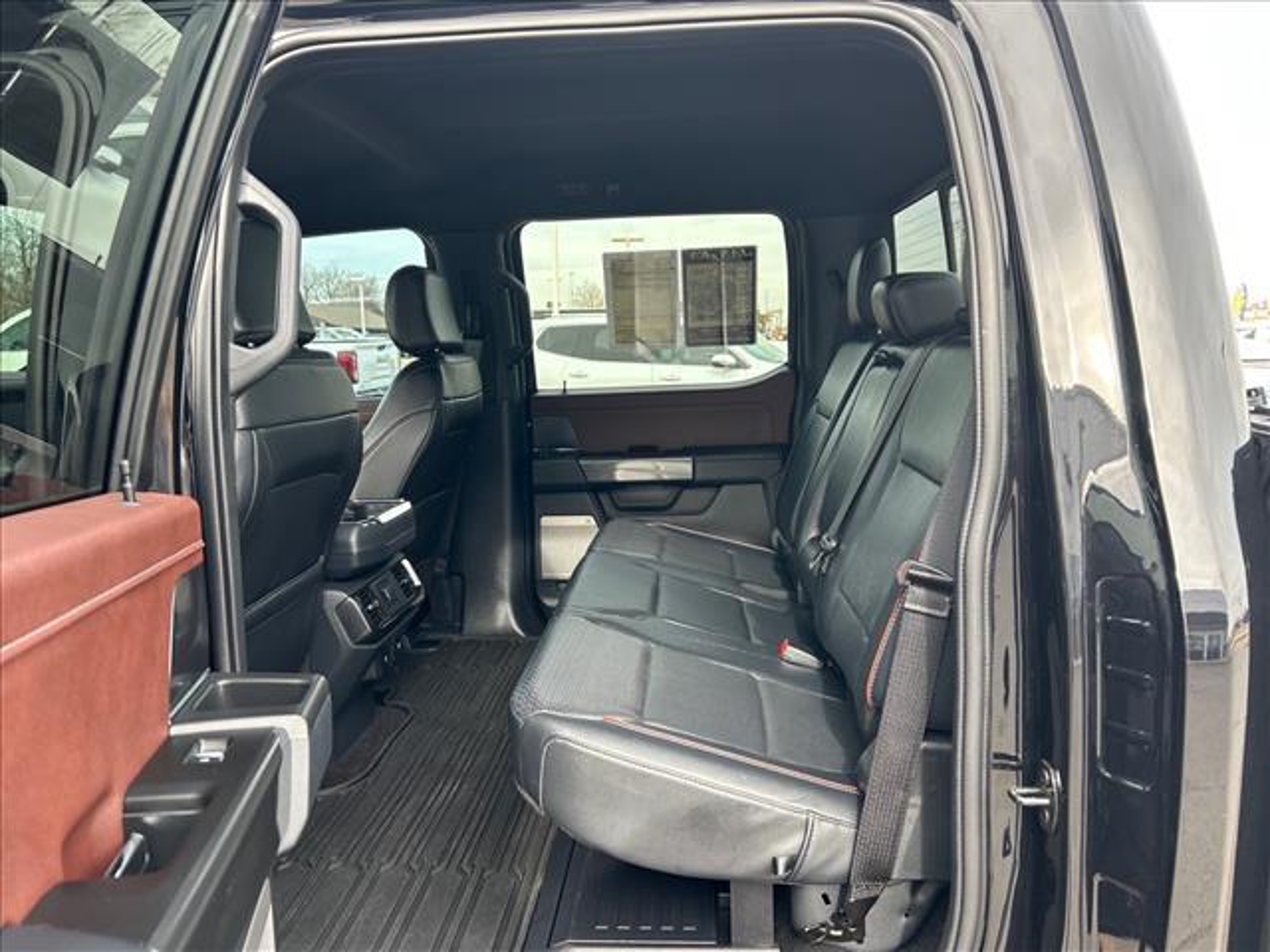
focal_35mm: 26
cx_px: 635
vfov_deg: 53.1
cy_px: 476
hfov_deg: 67.3
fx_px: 954
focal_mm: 5.7
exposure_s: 1/158
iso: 50
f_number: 1.5
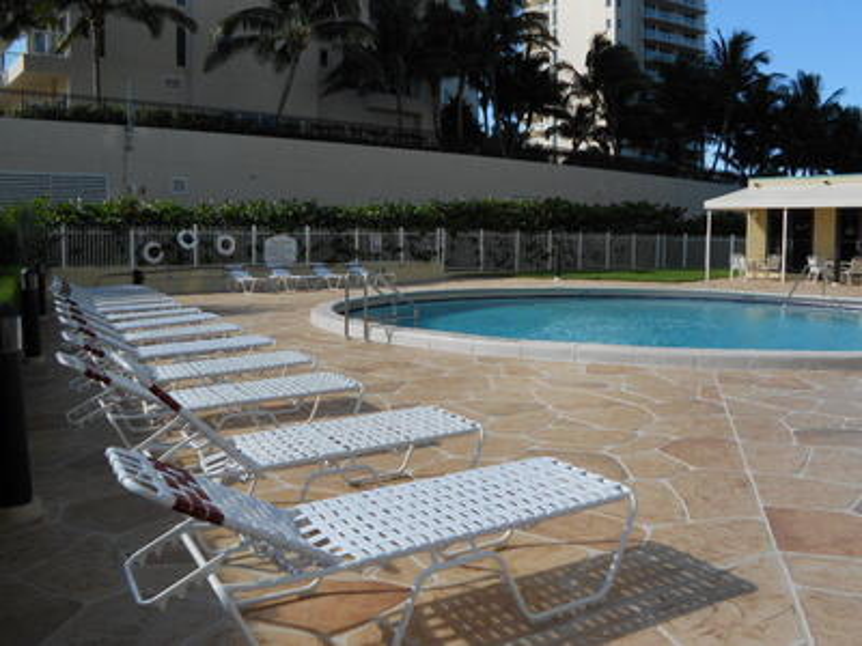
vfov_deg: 38.7
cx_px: 431
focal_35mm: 37
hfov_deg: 50.1
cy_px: 323
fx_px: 921
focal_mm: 6.7
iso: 80
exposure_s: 1/800
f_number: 3.9
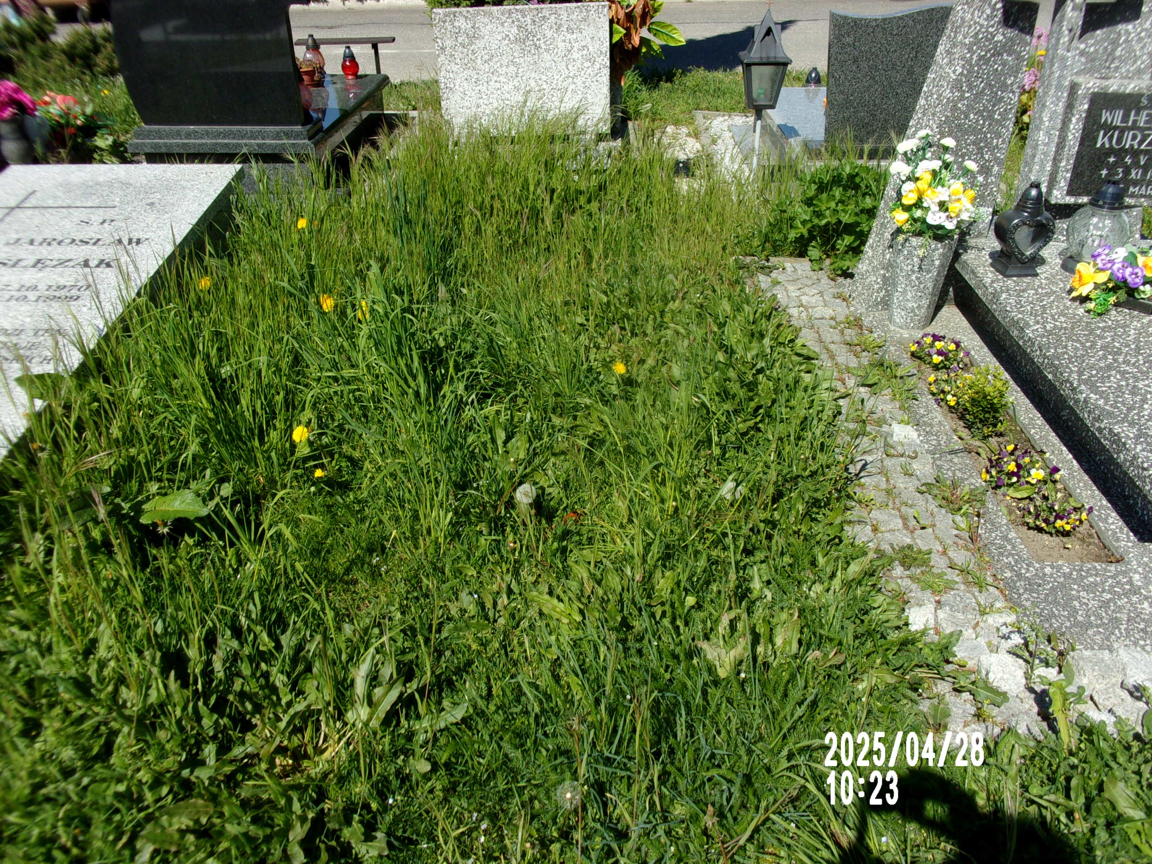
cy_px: 432
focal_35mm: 28
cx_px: 576
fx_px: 932
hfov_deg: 63.4
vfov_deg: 49.7
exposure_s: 1/100
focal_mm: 5.1
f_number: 10.8
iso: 80
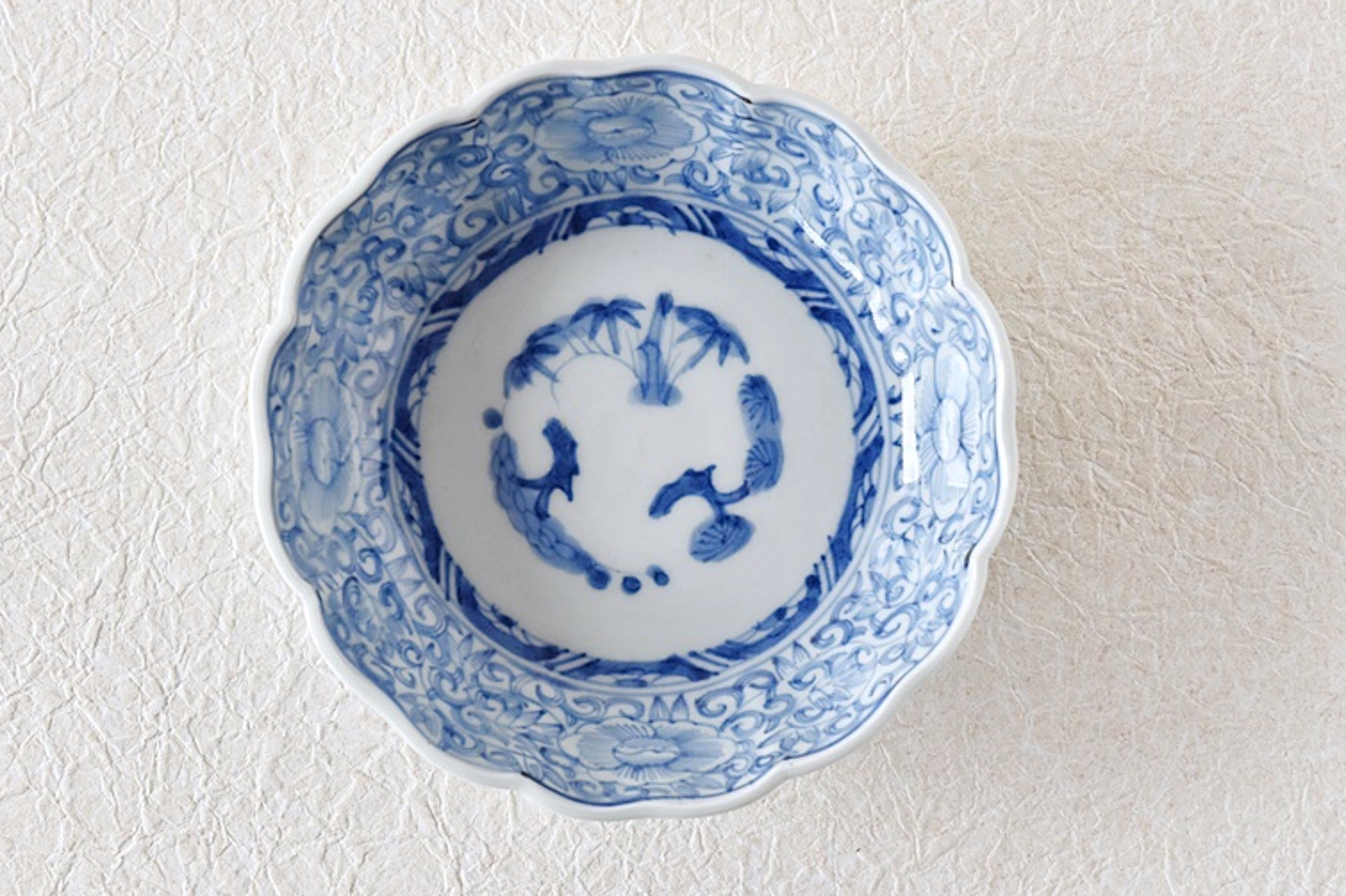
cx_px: 641
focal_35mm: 88
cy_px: 451
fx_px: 3271
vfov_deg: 15.6
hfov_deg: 23.2
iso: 800
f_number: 5.6
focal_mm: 55
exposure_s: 1/25
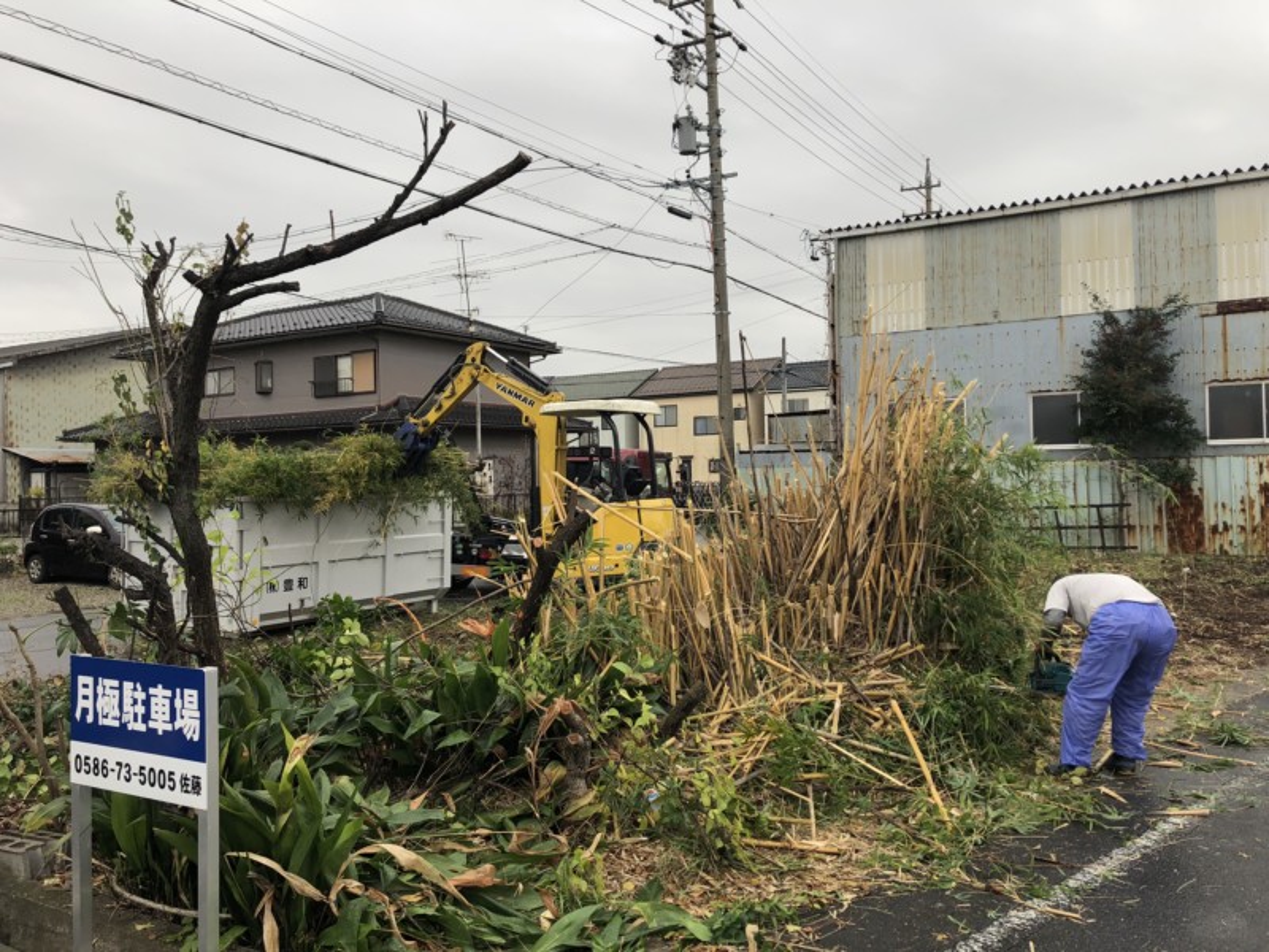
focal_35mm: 28
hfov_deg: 63.4
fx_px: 1026
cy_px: 476
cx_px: 634
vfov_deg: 49.7
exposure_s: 1/203
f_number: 1.8
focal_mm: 3.99
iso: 20
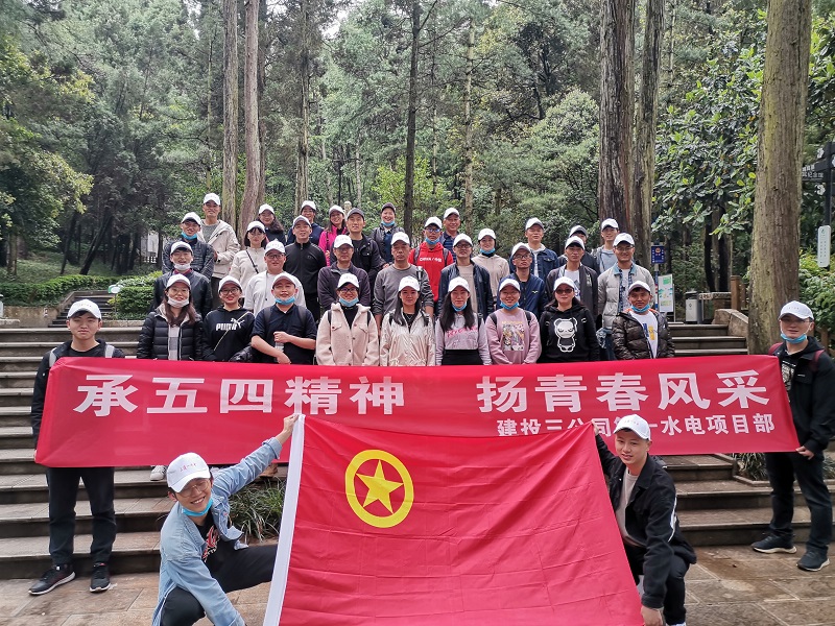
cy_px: 313
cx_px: 418
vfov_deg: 53.1
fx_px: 627
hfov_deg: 67.3
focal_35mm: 26
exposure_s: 1/99.9
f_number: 1.8
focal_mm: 4.75
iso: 50
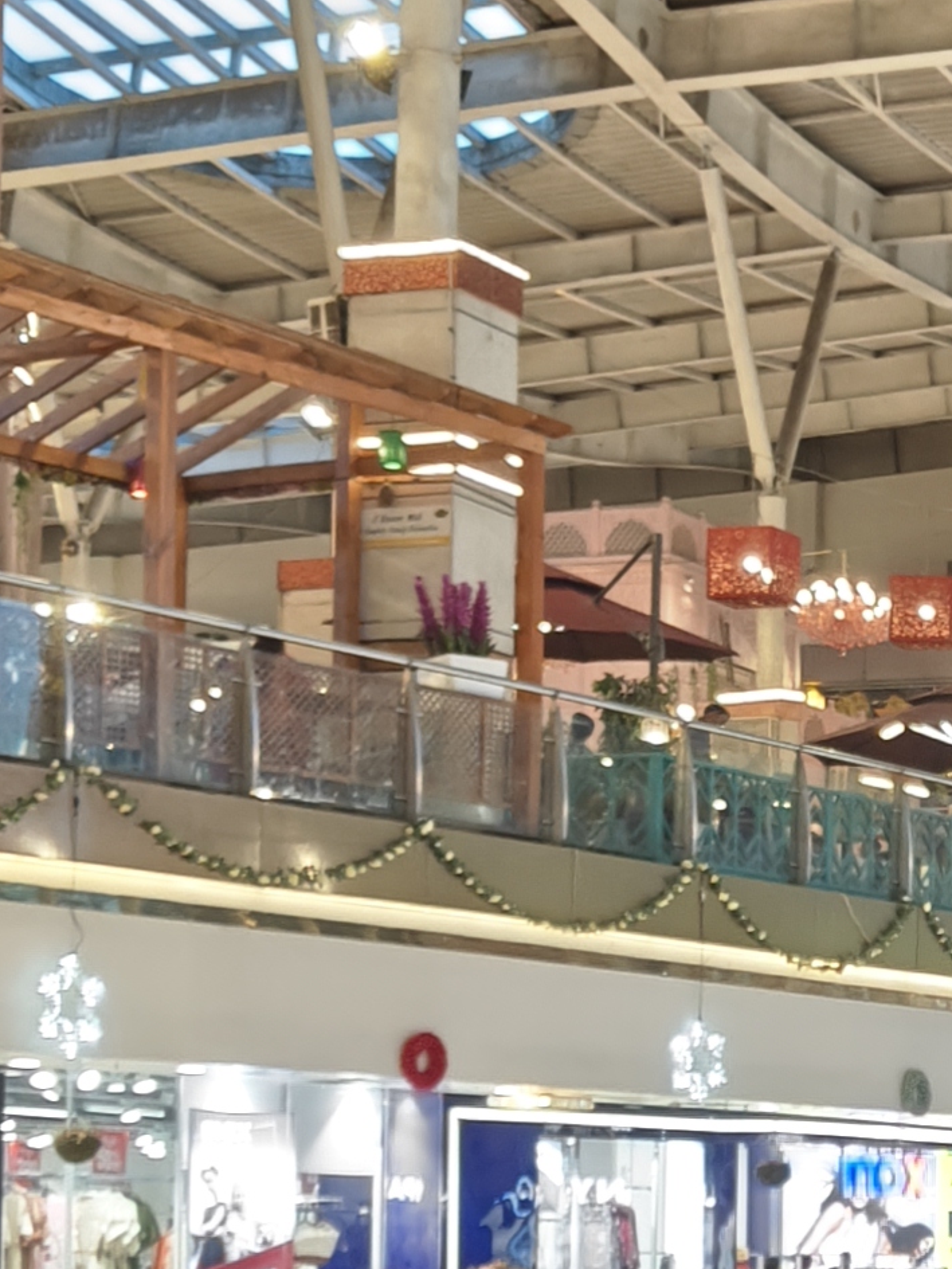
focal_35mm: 104
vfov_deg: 18.6
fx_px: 3813
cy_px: 1104
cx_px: 1265
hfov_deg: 13.7
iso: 250
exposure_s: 1/50
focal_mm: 5.59
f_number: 1.8
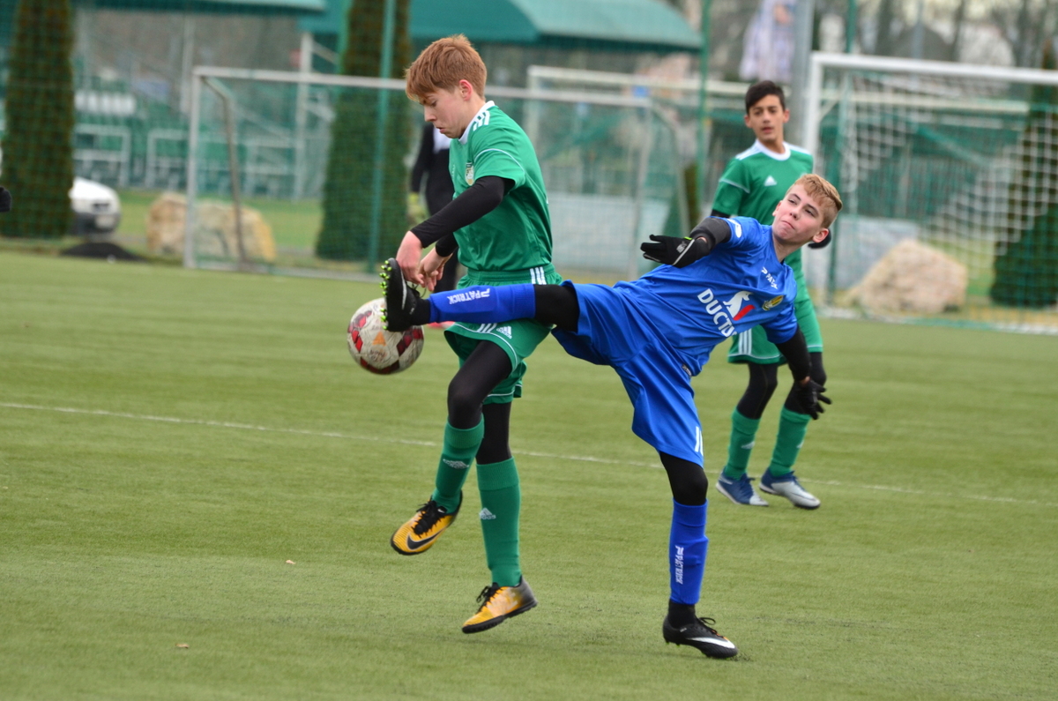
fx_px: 10559
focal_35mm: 360
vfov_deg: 3.8
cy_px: 350
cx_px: 529
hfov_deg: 5.7
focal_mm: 240
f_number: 5.6
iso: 800
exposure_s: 1/640
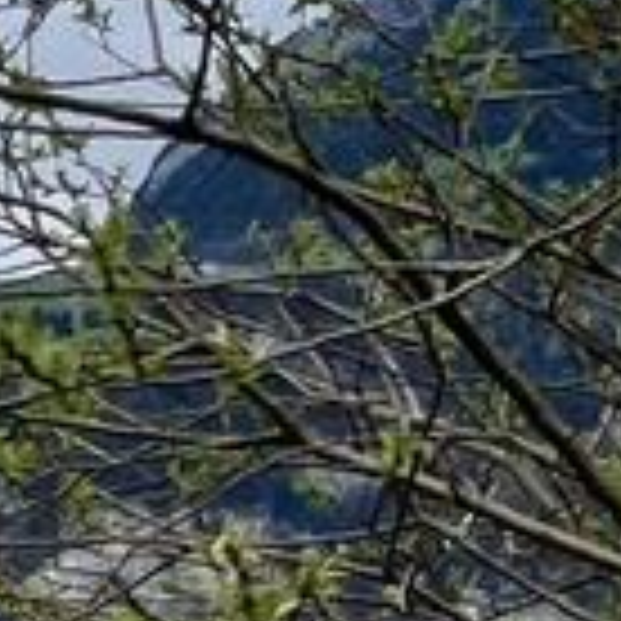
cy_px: 1240
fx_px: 3471
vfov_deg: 9.5
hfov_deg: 8.0
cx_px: -1548
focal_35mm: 171
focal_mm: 4.2
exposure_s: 1/3861
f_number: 1.6
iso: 32
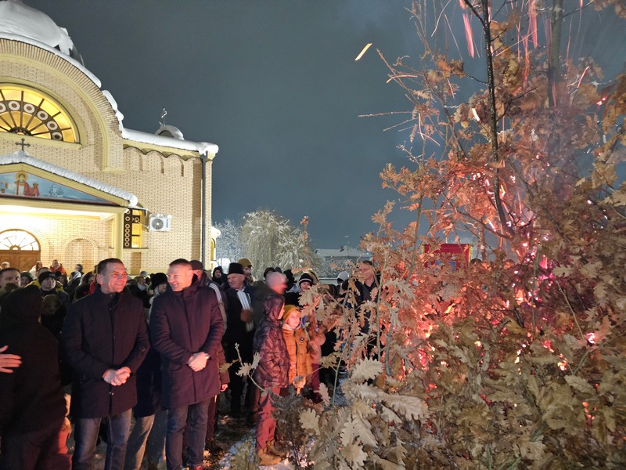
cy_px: 235
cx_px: 313
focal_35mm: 23
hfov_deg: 73.9
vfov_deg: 58.9
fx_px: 416
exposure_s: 1/8
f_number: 1.7
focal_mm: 6.3
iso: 800
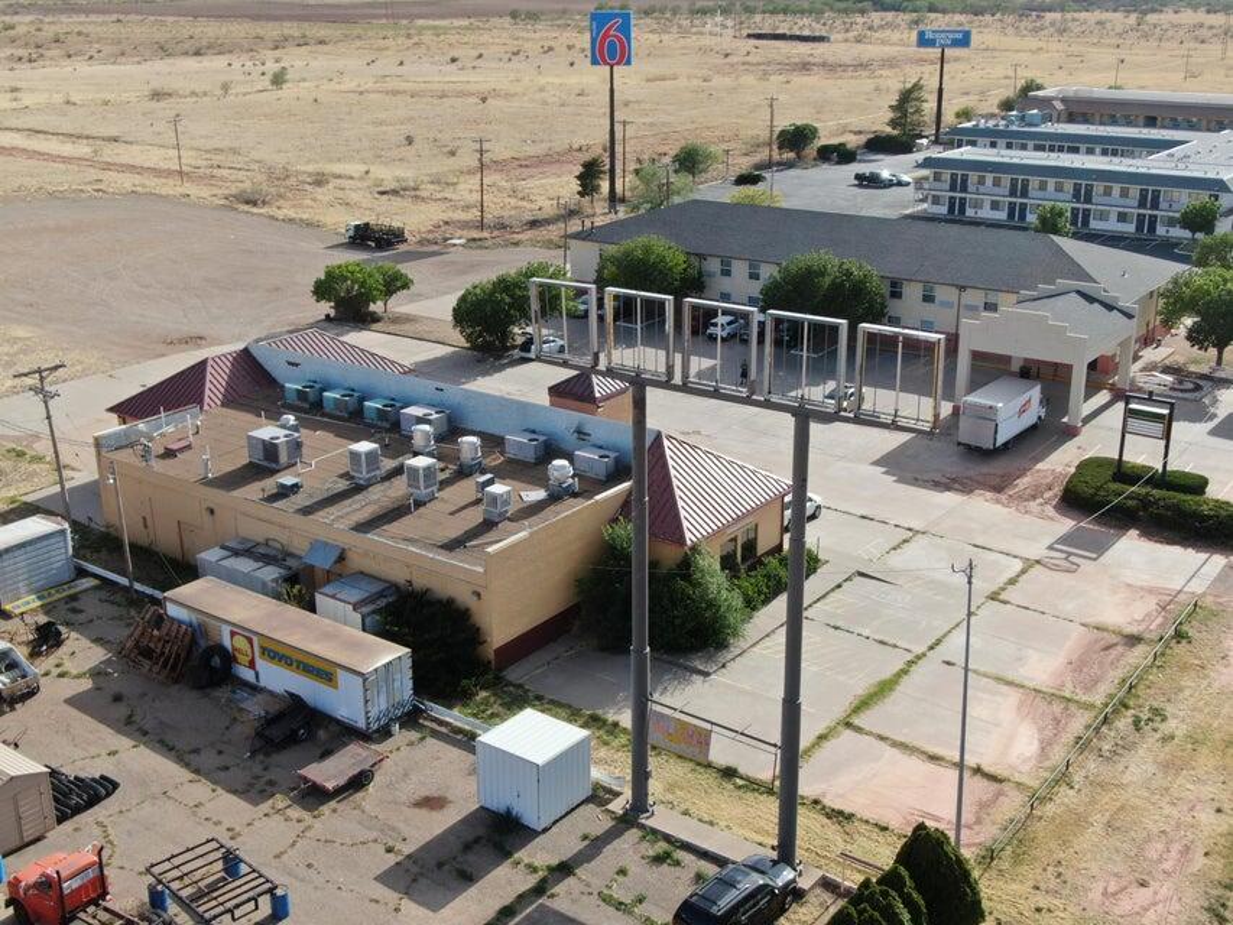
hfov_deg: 46.8
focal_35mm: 40
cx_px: 616
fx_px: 1425
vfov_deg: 36.0
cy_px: 462
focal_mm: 6.92
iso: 100
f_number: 3.5
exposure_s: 1/640
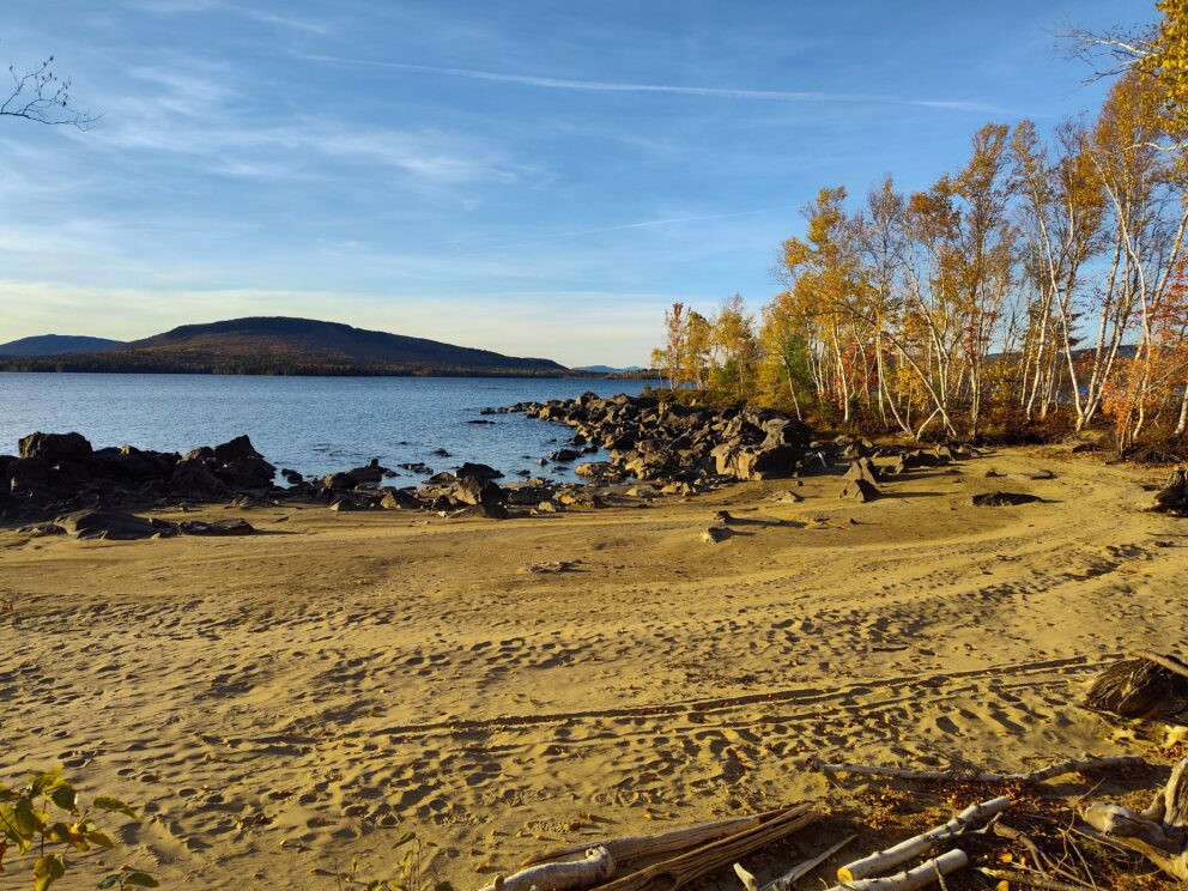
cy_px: 446
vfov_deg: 58.9
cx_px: 594
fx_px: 789
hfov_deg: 73.9
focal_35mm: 23
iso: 100
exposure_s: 1/823
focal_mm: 5.56
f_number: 1.8
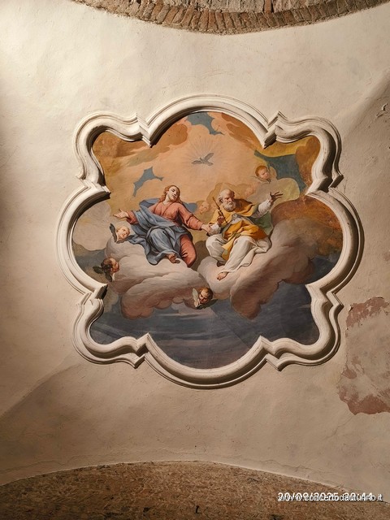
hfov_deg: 46.8
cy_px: 260
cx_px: 195
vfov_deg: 60.0
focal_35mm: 30
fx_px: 451
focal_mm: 6.18
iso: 250
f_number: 1.65
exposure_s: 1/50
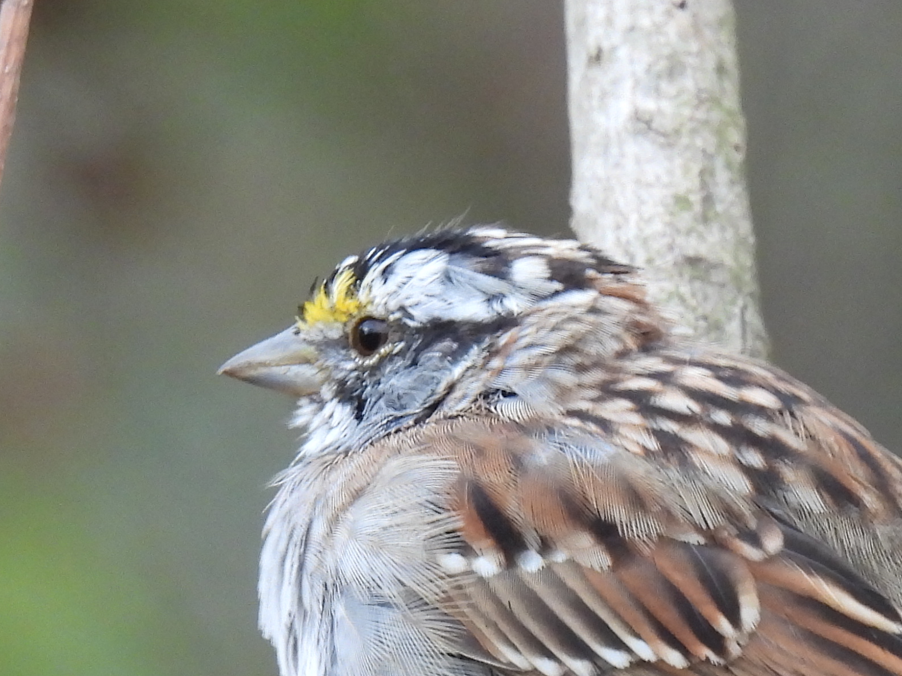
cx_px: 607
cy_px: 581
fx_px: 83709
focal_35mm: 3213
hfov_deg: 0.6
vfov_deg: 0.5
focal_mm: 196
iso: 400
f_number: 5.6
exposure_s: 1/60
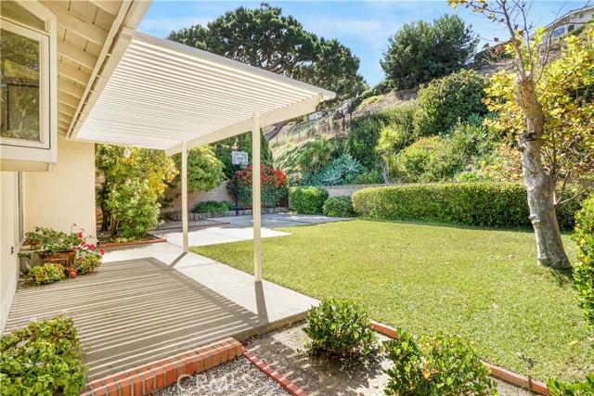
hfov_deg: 95.0
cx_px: 297
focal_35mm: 16
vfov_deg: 72.1
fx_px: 272
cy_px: 198
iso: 200
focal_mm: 11
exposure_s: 1/25
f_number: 16
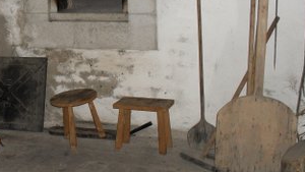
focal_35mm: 61
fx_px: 494
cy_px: 95
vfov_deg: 19.7
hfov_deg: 33.5
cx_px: 68
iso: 240
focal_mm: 6.3
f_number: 3.2
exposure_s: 1/45
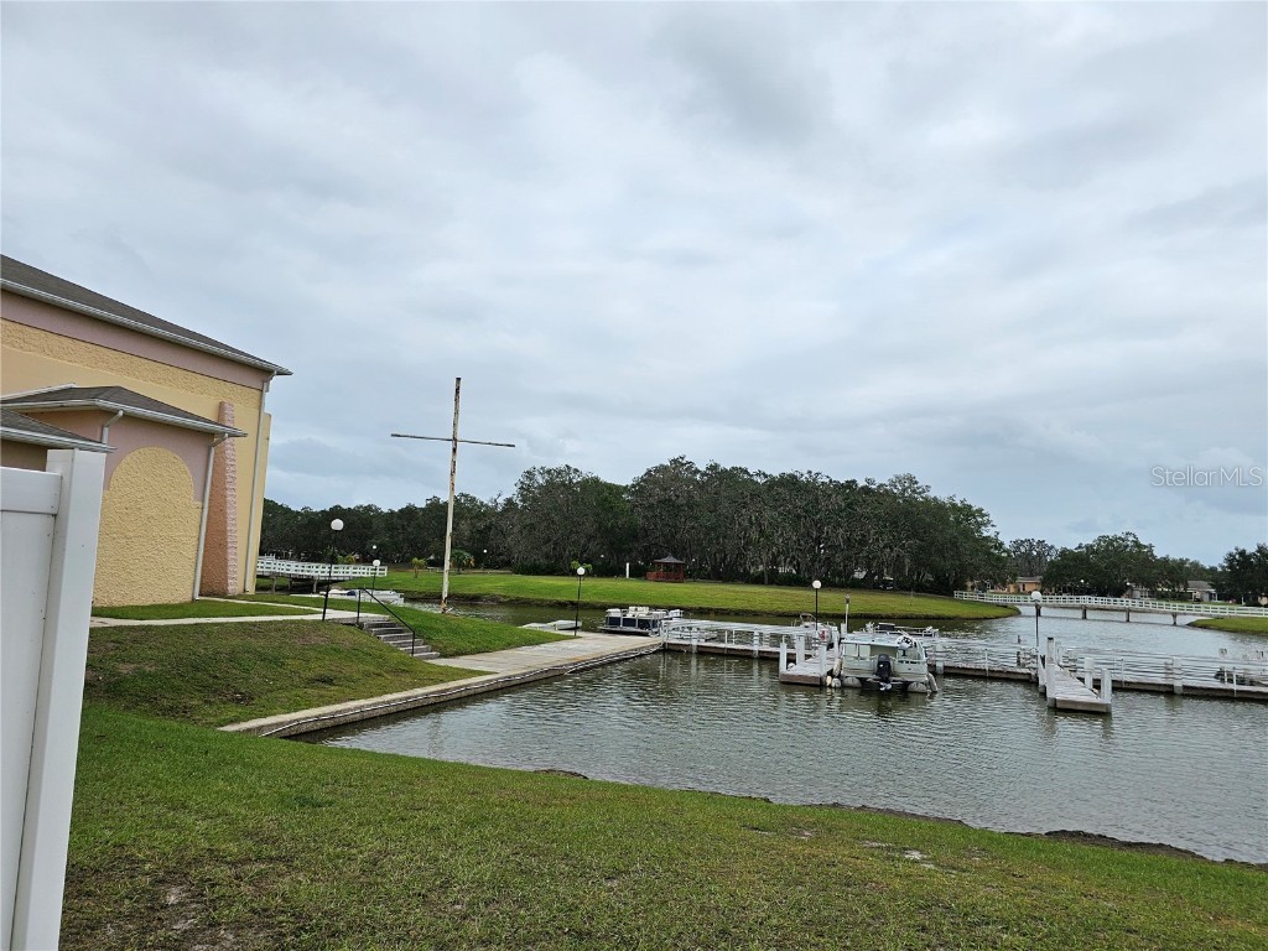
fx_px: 843
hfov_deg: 73.9
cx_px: 634
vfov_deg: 58.9
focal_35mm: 23
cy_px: 476
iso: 10
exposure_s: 1/1269
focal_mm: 6.3
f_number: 1.7
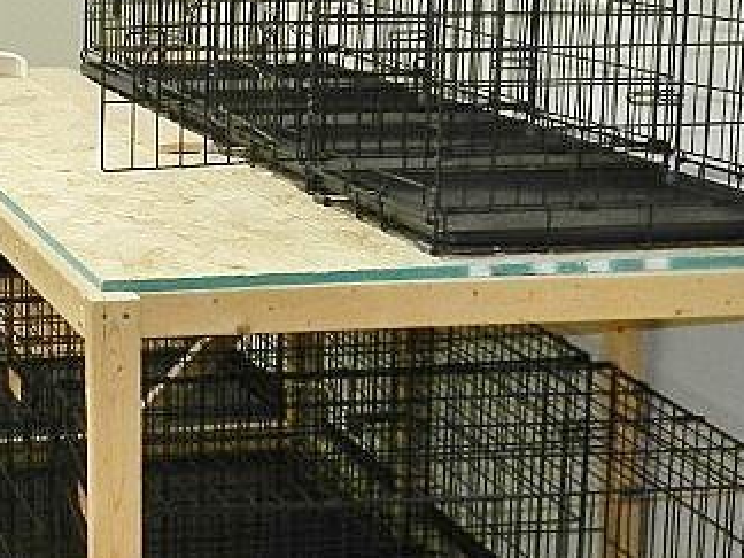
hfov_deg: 20.7
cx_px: -44
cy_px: 149
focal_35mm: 91
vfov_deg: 16.2
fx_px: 1956
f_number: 3.4
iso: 160
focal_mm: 4
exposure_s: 1/30
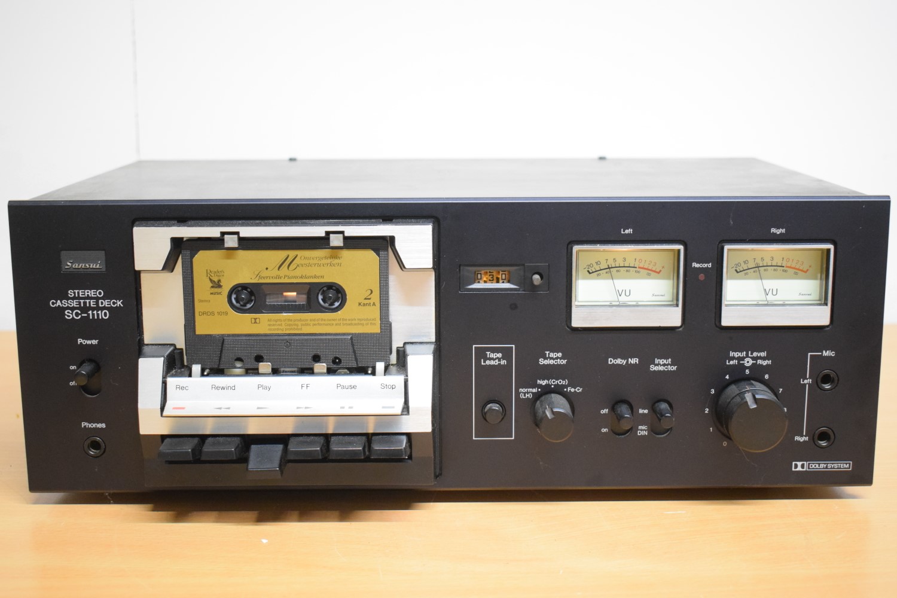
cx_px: 448
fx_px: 1196
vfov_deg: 28.1
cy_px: 299
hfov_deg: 41.1
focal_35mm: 48
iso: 3200
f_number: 4.5
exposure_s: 1/80
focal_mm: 32
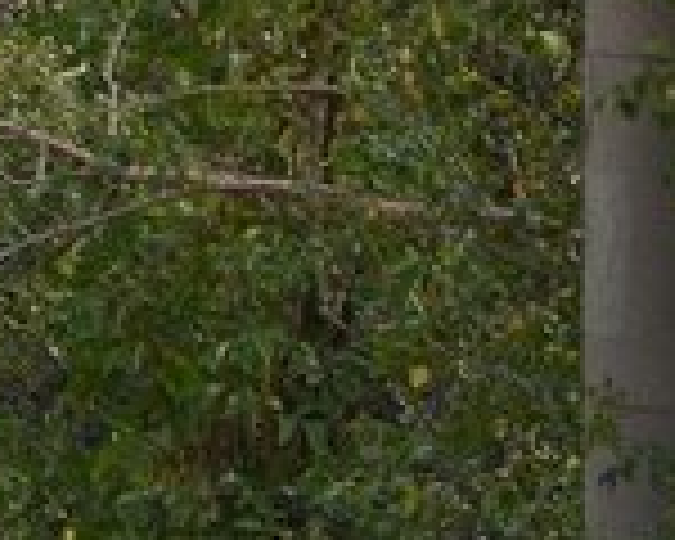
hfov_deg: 1.1
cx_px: -1544
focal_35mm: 1748
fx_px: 34916
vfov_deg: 0.9
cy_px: -234
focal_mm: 155
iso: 250
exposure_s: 1/640
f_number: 7.1
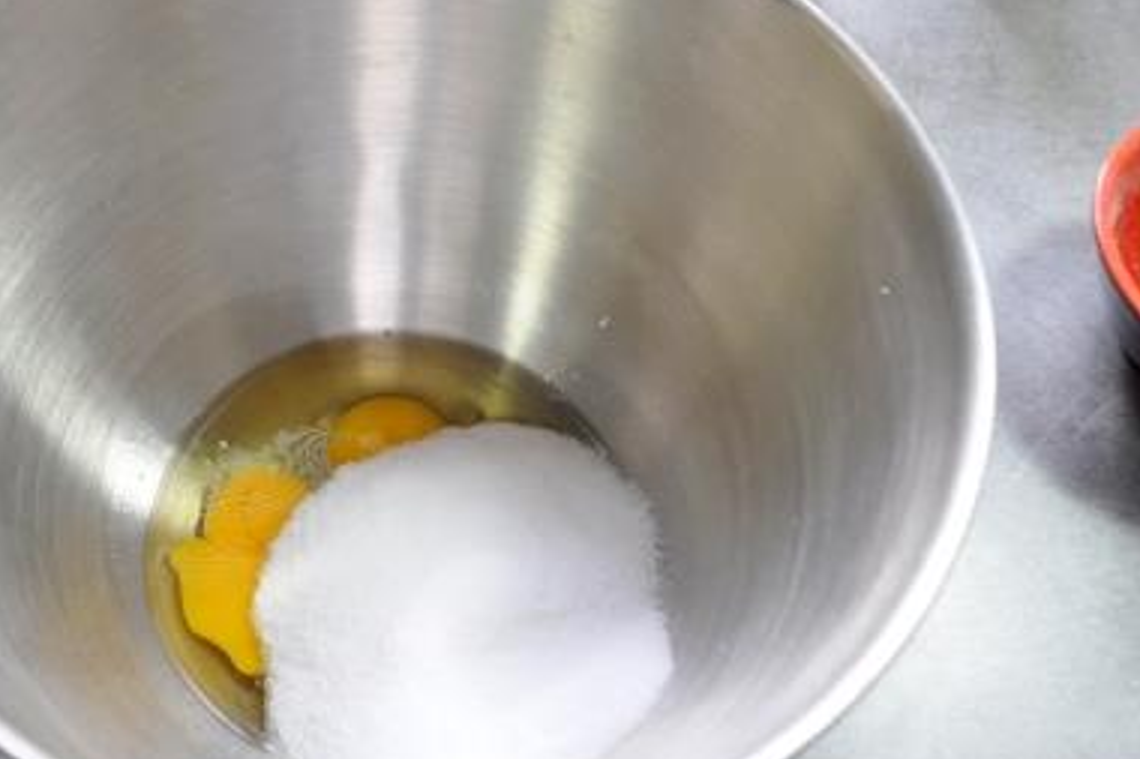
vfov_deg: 29.2
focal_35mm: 46
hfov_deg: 42.6
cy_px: 432
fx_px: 1456
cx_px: 471
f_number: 7.1
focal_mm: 26
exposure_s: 1/30
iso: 640
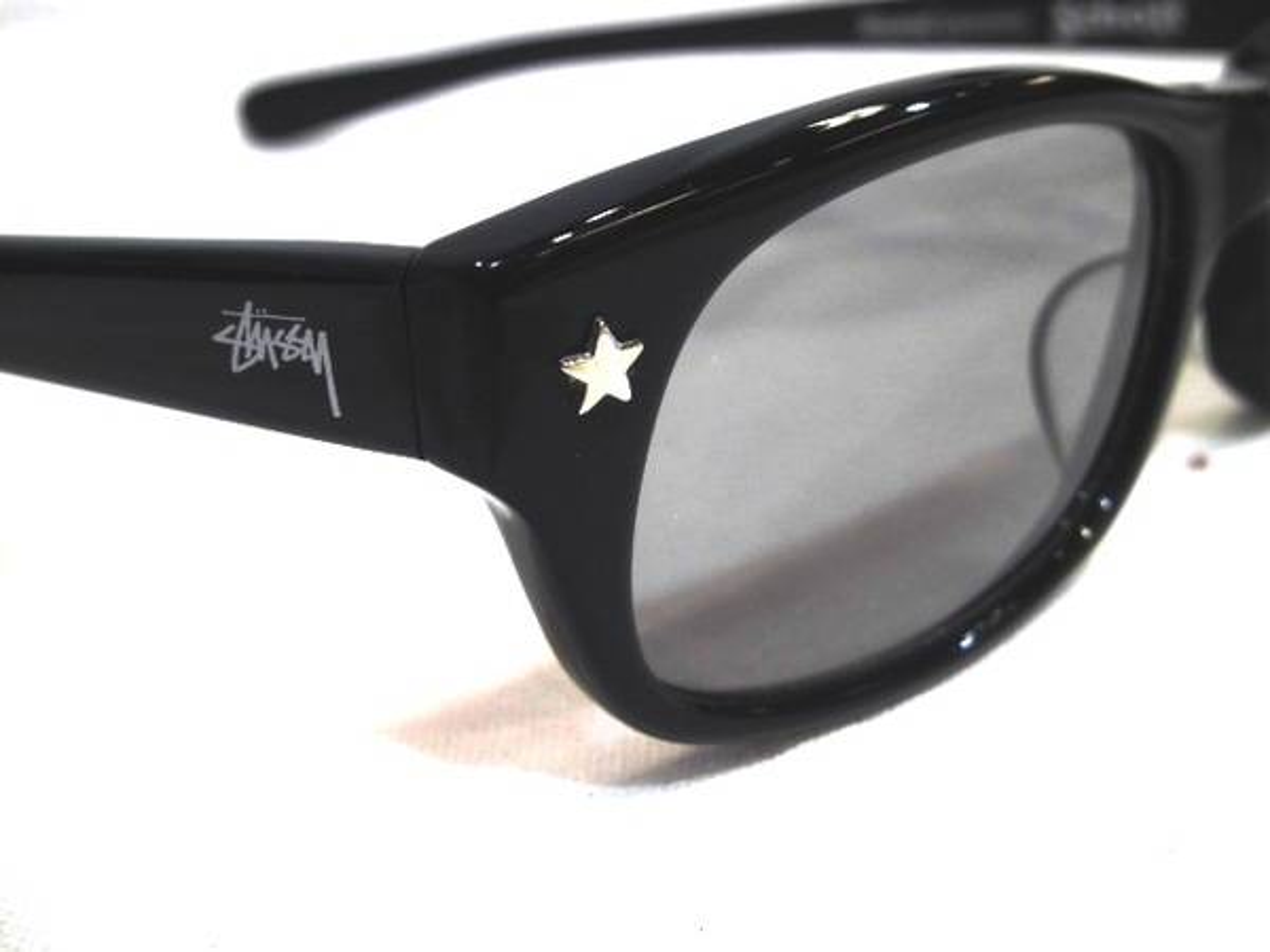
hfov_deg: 40.4
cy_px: 476
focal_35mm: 47
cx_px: 635
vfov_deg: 30.9
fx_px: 1724
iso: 200
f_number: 3.4
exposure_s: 1/60
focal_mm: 8.3
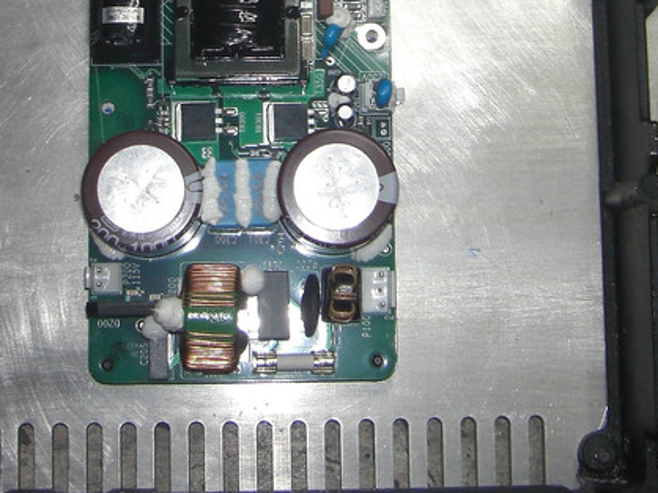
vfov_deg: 14.8
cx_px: 294
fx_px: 1843
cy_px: -68
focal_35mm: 97
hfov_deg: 20.2
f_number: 3.4
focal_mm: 6.3
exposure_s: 1/160
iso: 100
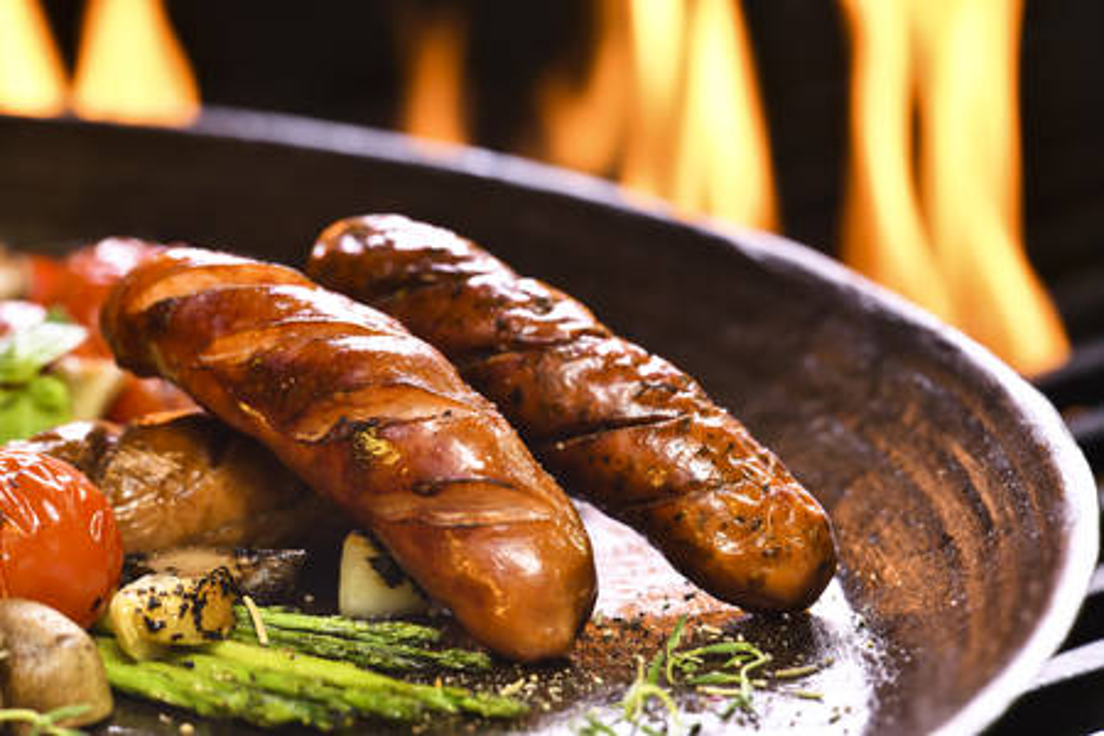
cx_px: 552
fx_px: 10732
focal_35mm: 350
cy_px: 368
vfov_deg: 3.9
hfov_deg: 5.9
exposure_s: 1/25
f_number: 8
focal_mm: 350
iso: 400
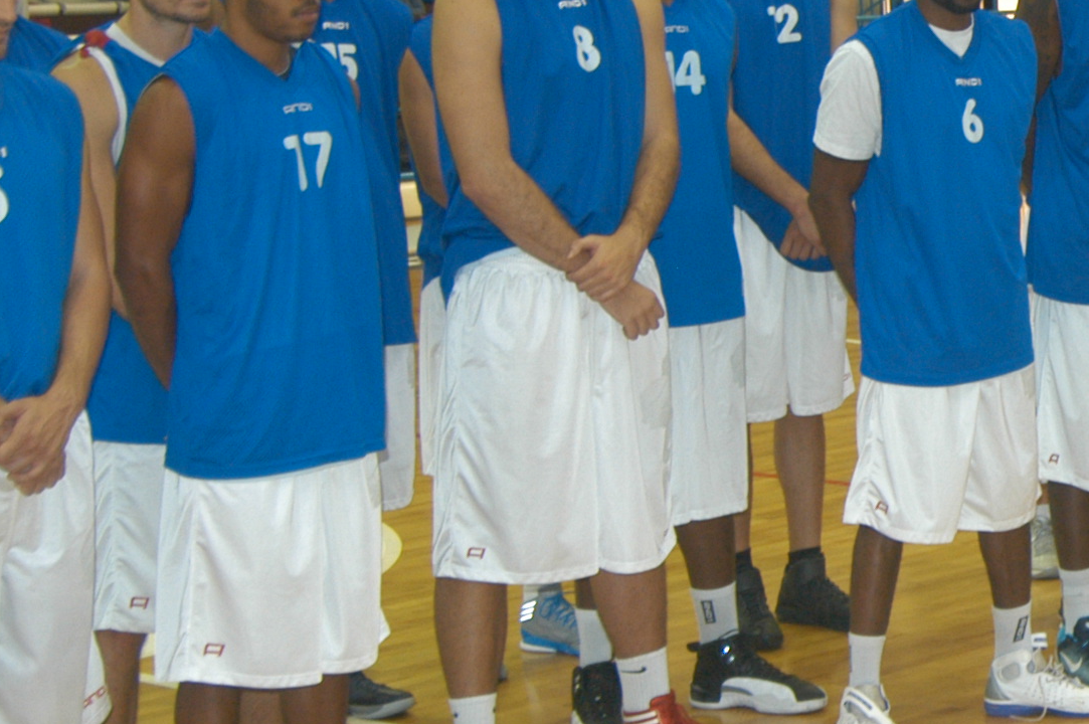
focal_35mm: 100
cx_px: 1491
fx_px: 3022
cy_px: 319
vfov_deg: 13.7
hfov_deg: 18.7
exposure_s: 1/60
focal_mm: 24
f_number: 4.5
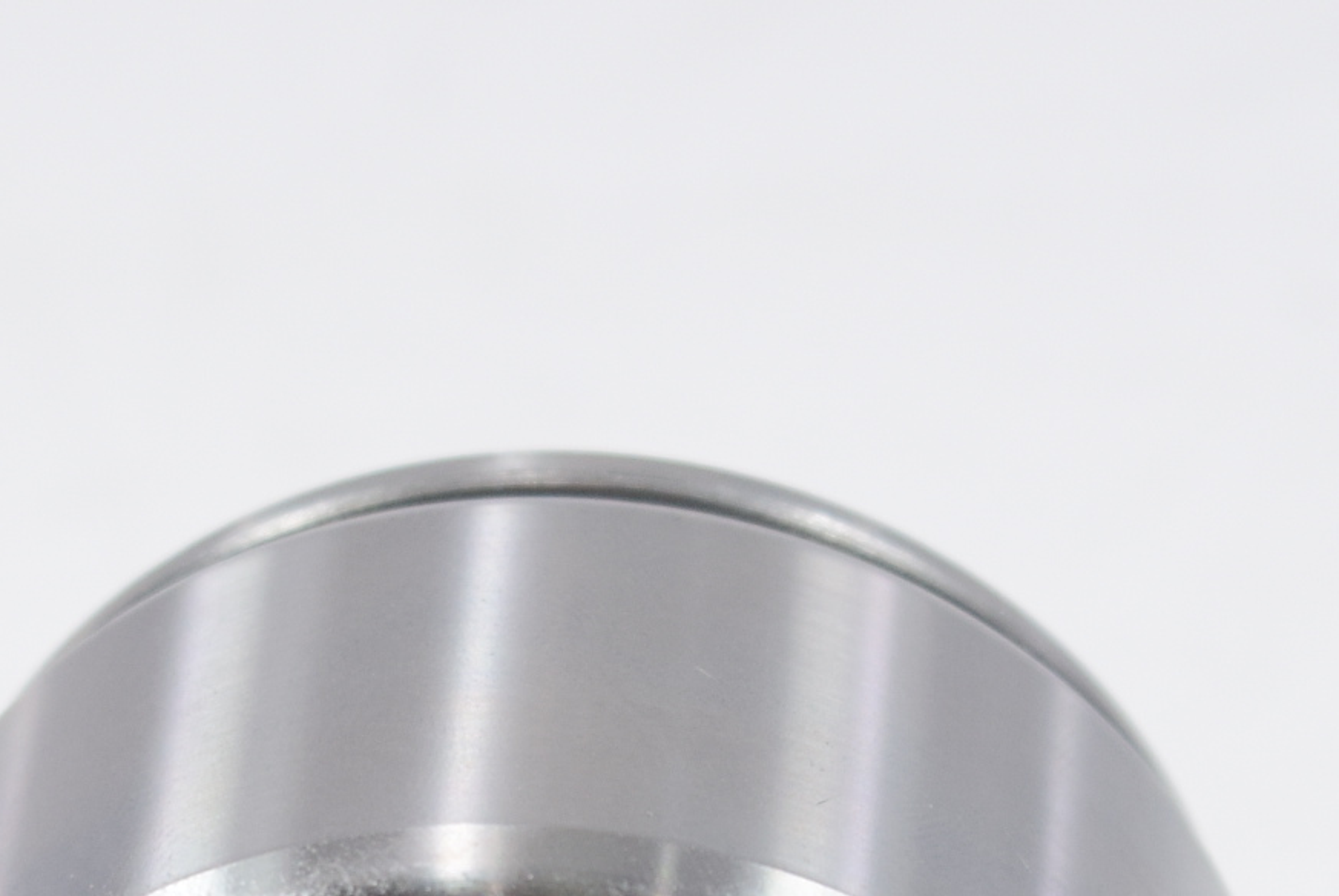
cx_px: 497
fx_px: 10526
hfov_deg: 7.3
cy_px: 1424
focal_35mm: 283
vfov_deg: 4.8
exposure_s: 1/100
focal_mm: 55
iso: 400
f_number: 5.6
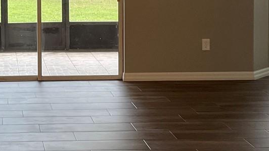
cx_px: 20
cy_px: -23
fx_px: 677
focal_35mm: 95
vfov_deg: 12.5
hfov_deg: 21.9
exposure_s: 1/60
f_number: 1.8
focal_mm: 3
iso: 64
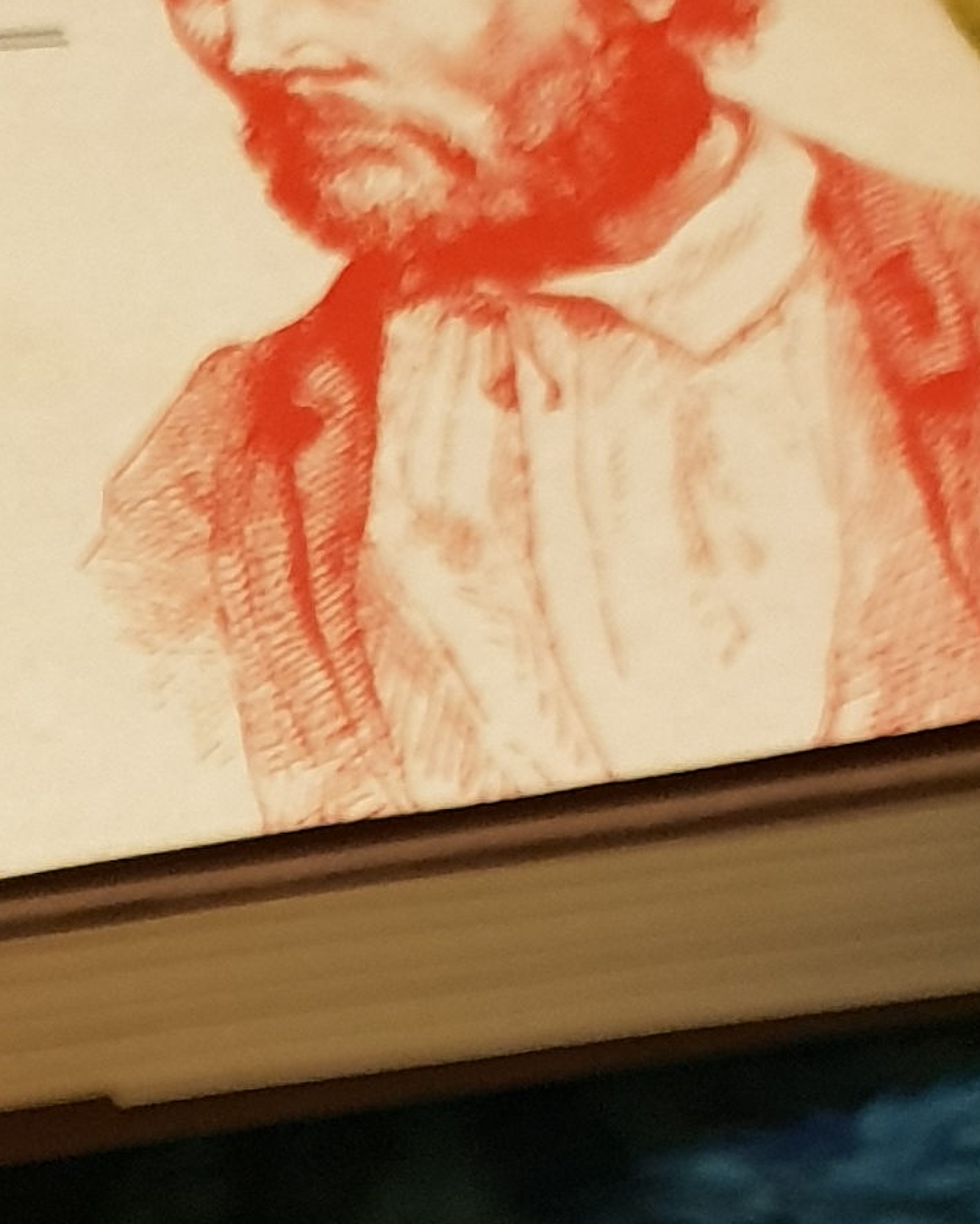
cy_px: 1724
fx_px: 4204
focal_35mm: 116
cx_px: -657
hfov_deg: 12.4
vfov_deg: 15.5
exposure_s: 1/25
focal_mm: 4.3
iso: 320
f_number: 1.5
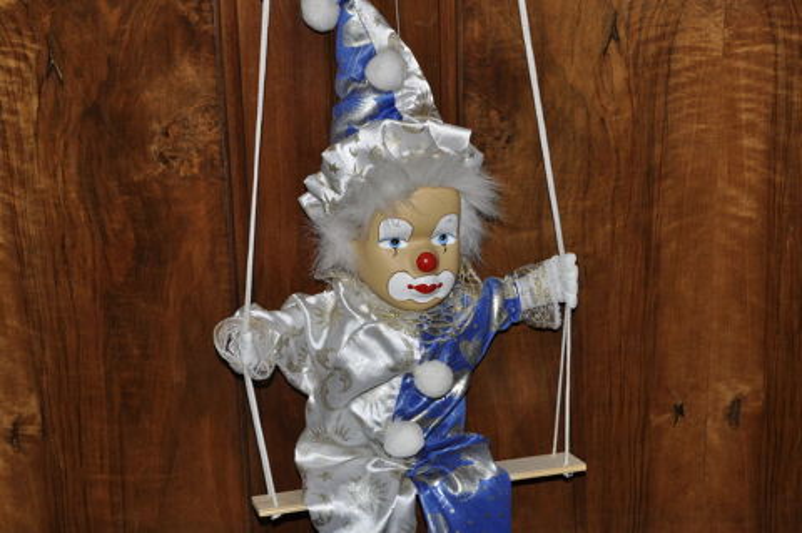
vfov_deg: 16.5
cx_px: 401
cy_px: 266
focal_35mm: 82
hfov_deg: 24.6
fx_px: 1836
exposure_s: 1/200
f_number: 13
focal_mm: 55
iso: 200
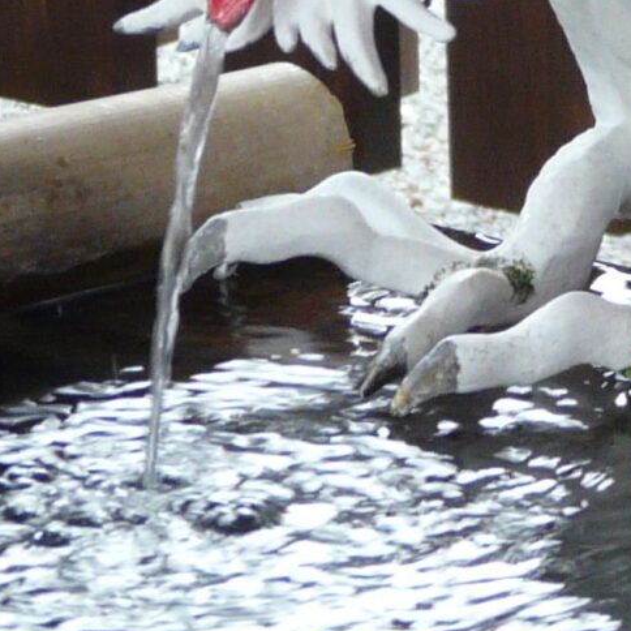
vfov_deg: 3.4
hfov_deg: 3.4
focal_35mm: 510
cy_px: -43
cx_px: 832
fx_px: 10518
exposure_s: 1/60
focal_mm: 18
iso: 200
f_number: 3.6
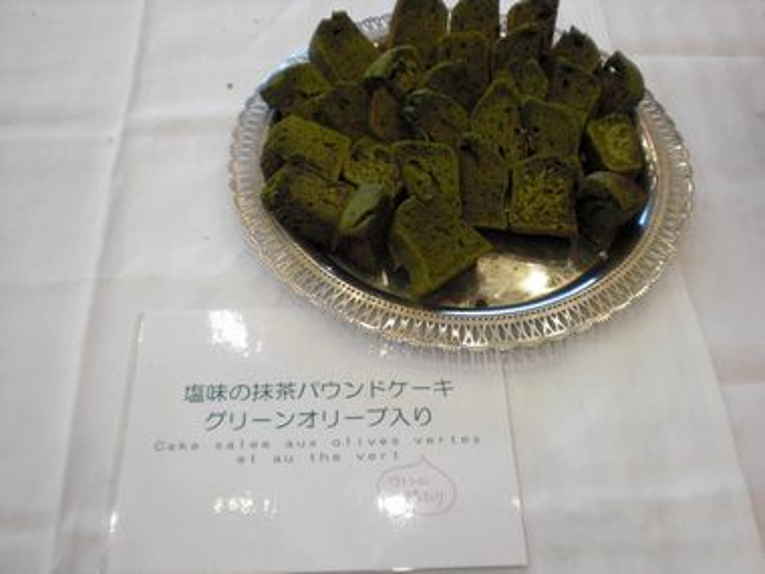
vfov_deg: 37.7
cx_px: 382
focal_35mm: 38
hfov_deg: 49.0
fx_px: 840
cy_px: 287
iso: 400
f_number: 3.1
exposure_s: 1/125
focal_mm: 6.3
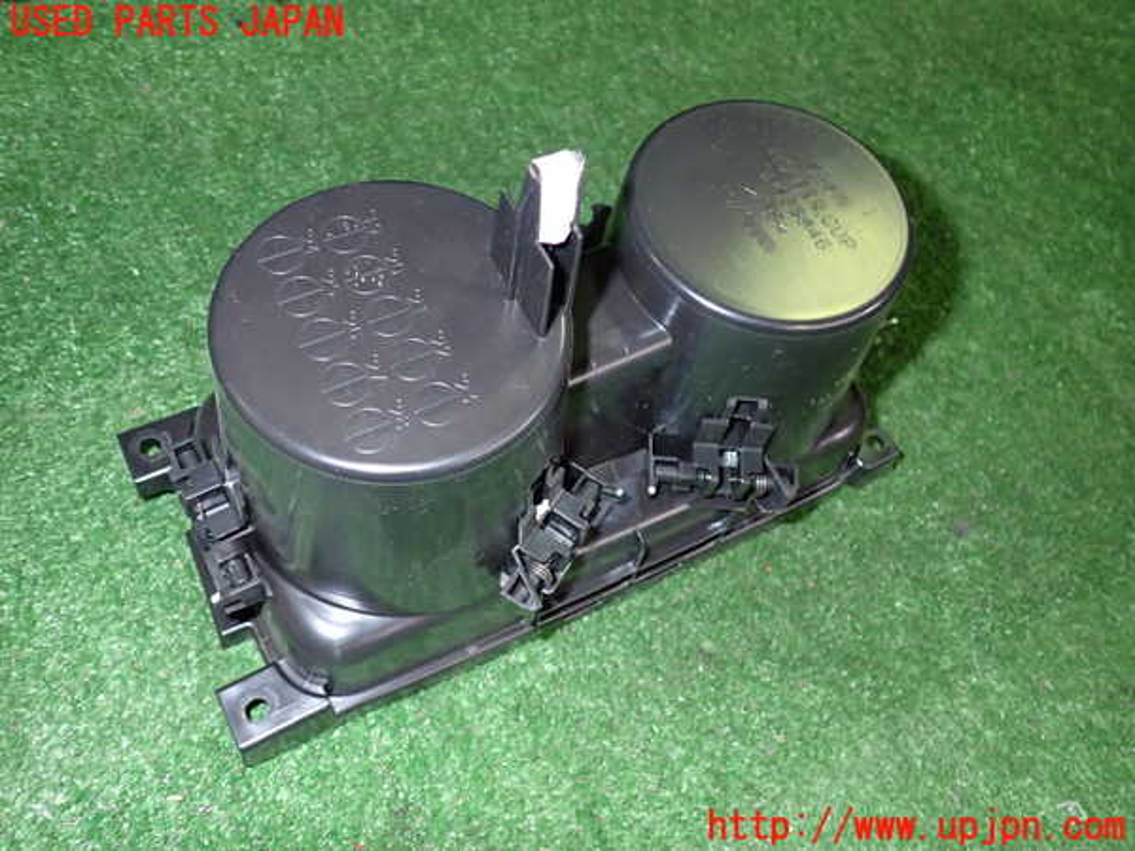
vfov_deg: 46.8
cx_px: 568
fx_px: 984
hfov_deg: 60.0
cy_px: 426
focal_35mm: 30
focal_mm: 5.4
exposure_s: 1/30
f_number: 6.3
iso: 640
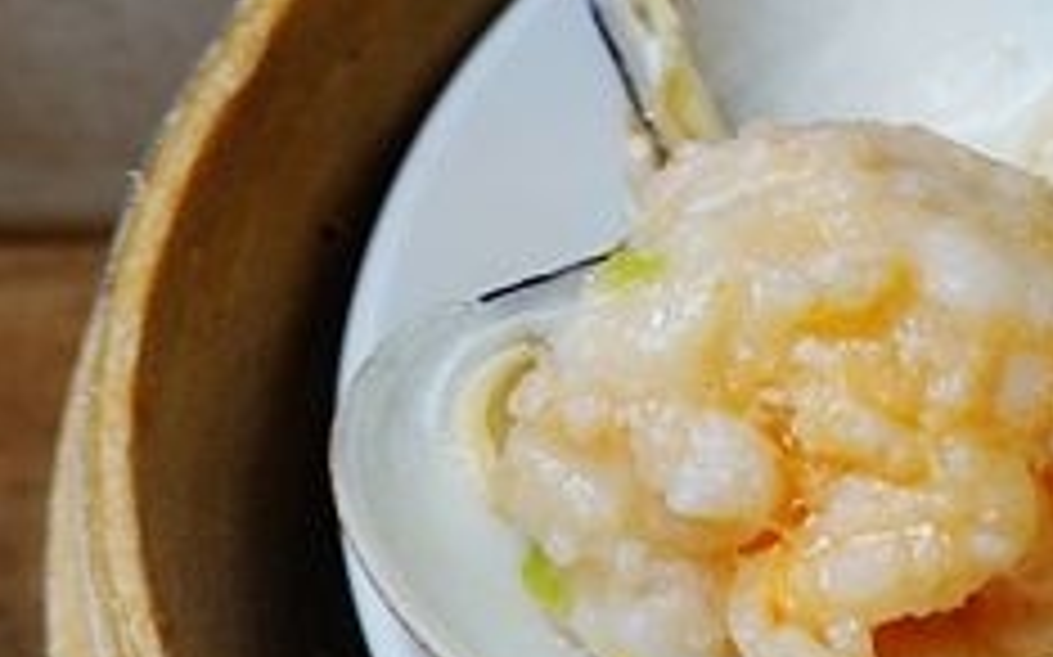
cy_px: 250
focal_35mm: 68
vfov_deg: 19.1
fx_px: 1951
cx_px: 1228
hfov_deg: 27.1
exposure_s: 1/100
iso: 125
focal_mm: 9
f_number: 2.8
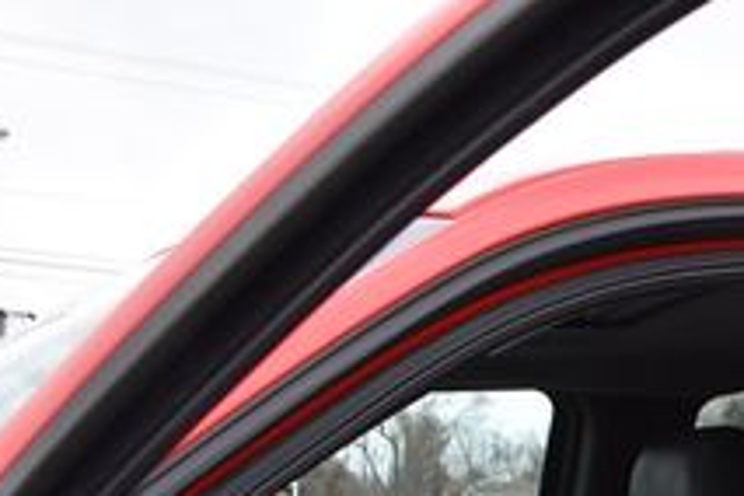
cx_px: 1037
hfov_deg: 21.8
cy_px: 742
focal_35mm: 81
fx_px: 1674
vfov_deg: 15.5
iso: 360
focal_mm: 18
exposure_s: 1/250
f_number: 5.6
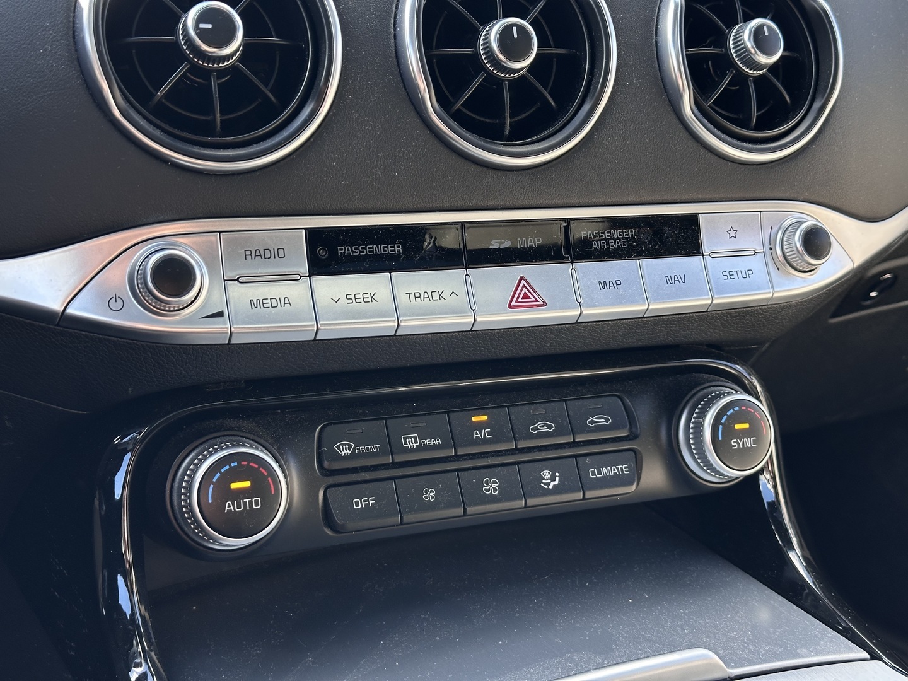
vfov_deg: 30.3
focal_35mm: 48
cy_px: 340
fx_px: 1259
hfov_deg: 39.7
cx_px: 454
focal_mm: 6.86
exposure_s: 1/121
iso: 64
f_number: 1.78
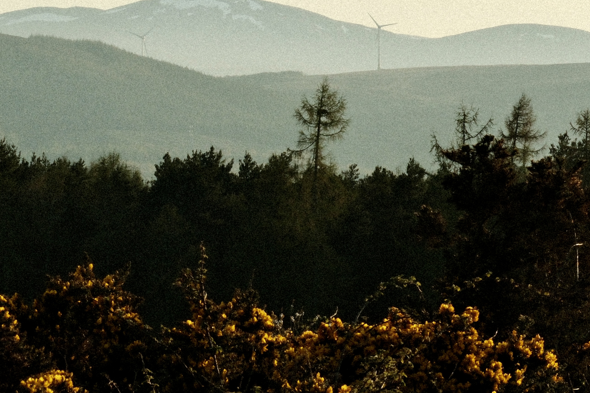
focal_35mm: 204
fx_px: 3343
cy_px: 144
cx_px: 160
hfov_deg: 10.1
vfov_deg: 6.7
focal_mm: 90
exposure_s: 1/125
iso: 640
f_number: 16
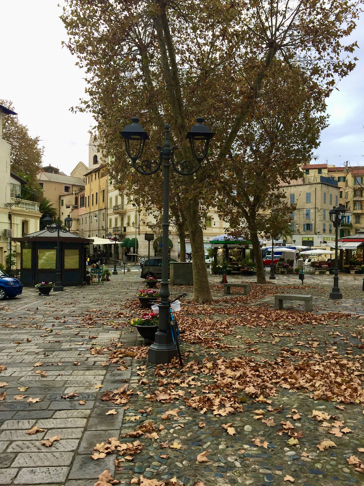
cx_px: 182
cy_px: 243
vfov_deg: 61.7
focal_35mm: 29
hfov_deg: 48.2
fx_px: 407
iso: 40
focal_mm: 4.15
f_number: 2.2
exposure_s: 1/100
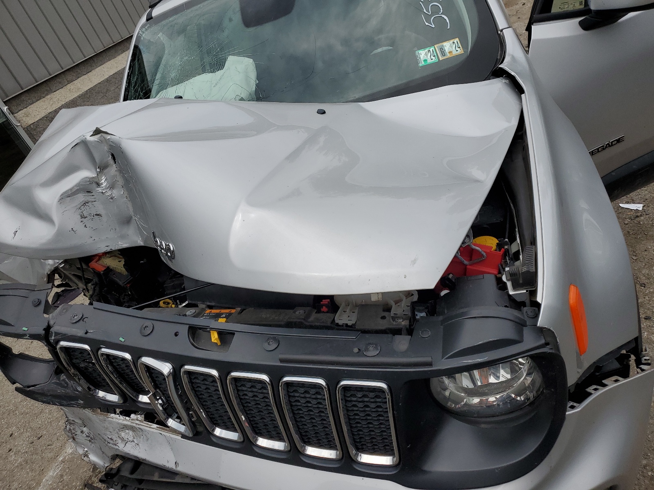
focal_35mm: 26
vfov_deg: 53.1
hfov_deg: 67.3
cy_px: 245
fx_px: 491
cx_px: 327
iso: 50
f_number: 1.5
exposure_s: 1/5000
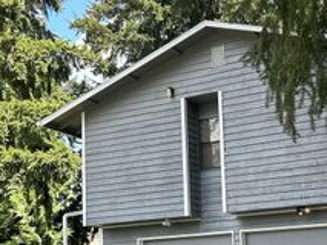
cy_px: 203
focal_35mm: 61
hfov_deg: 31.4
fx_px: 577
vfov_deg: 23.6
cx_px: 221
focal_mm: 5.7
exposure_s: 1/511
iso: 50
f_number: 1.5
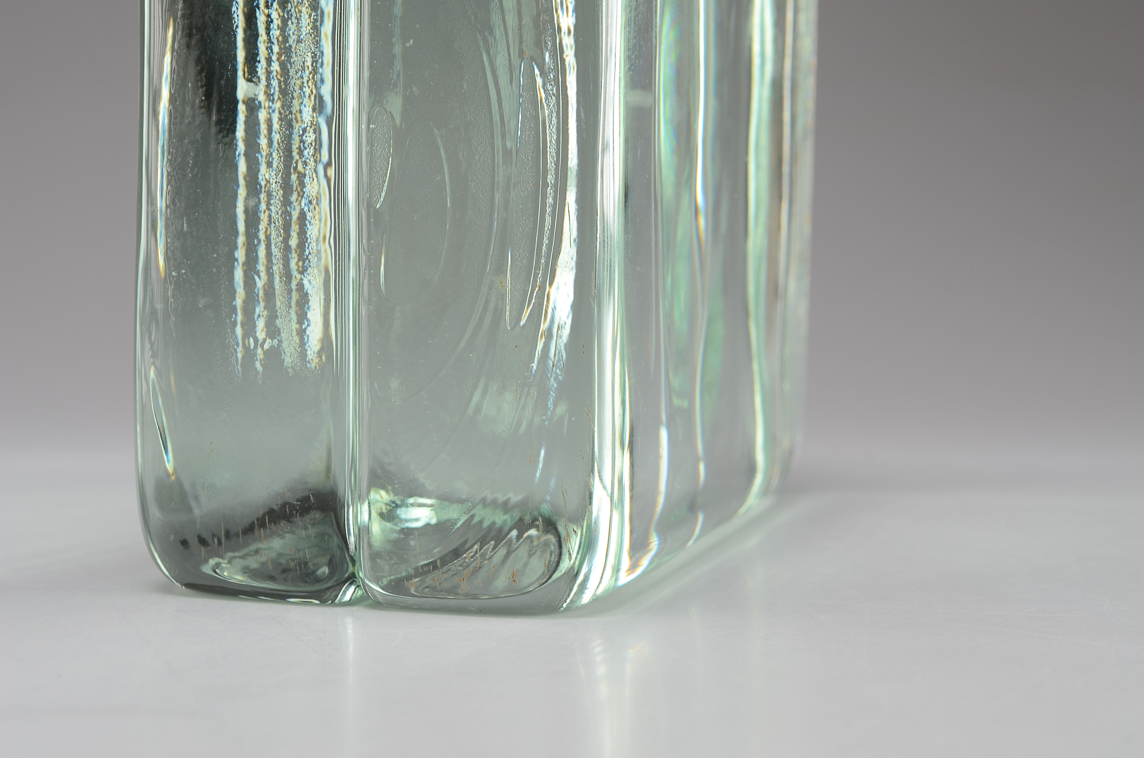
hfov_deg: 28.1
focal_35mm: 72
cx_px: 572
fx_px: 2283
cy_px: 379
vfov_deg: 18.8
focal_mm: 48
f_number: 13
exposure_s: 1/80
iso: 100
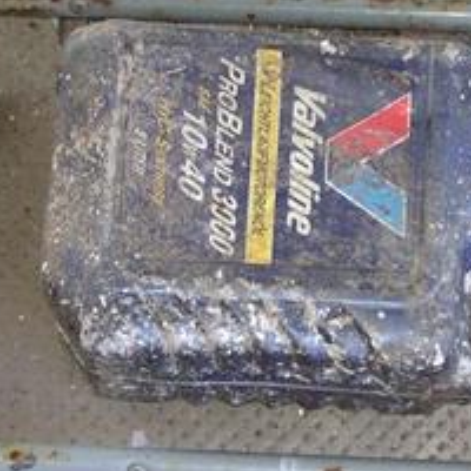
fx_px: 2694
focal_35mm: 175
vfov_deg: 10.0
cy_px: 259
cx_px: 353
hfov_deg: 10.0
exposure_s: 1/50
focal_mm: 12.8
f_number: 3.3
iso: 200
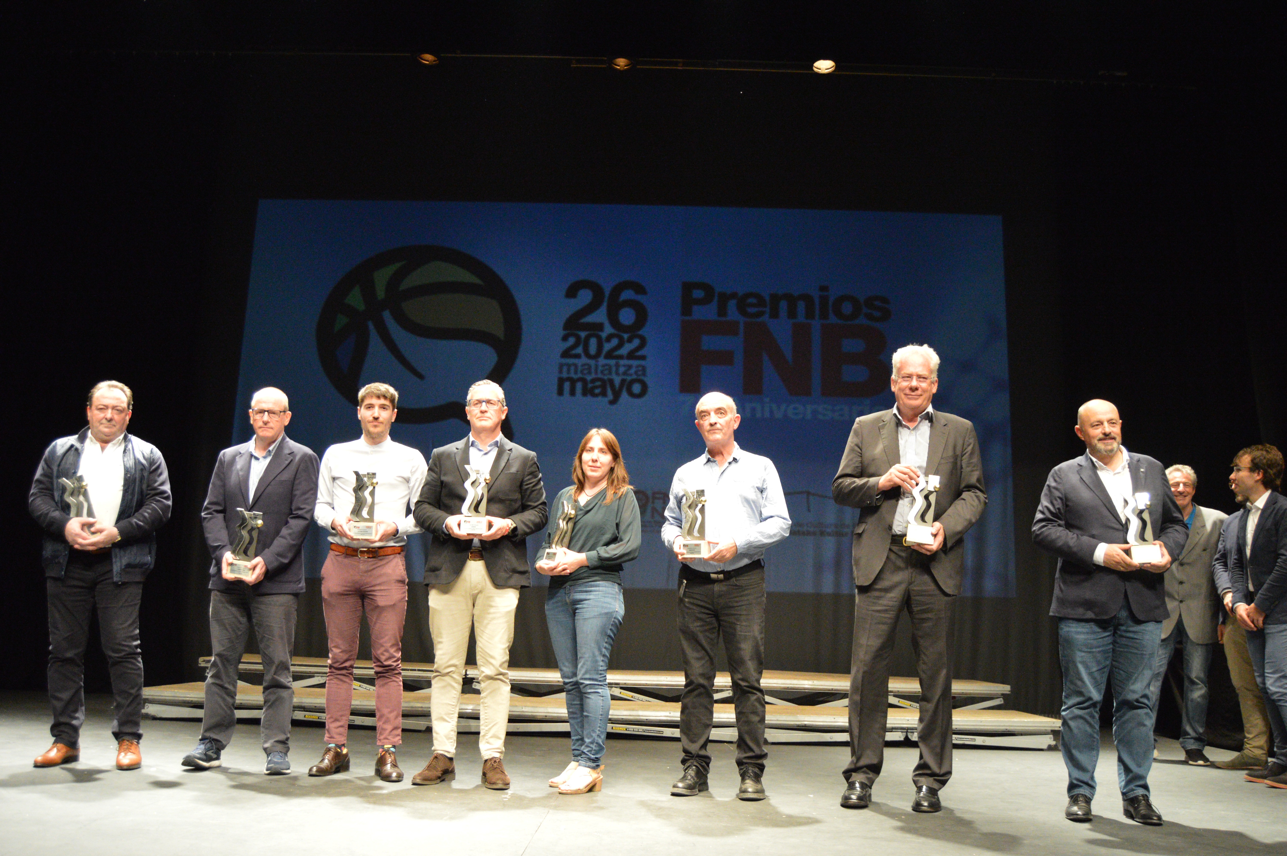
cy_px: 428
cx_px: 644
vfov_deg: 43.5
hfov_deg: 62.0
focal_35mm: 30
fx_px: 1072
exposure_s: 1/160
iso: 3200
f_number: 3.5
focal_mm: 20
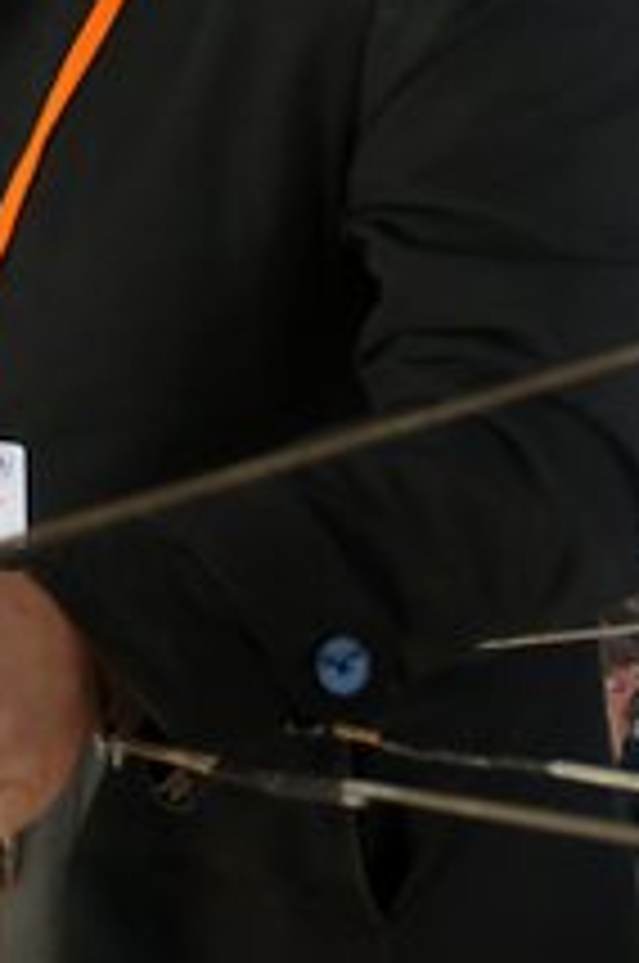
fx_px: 2698
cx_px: -16
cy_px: 315
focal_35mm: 101
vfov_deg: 20.2
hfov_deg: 13.3
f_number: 5.6
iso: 200
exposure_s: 1/160
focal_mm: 24
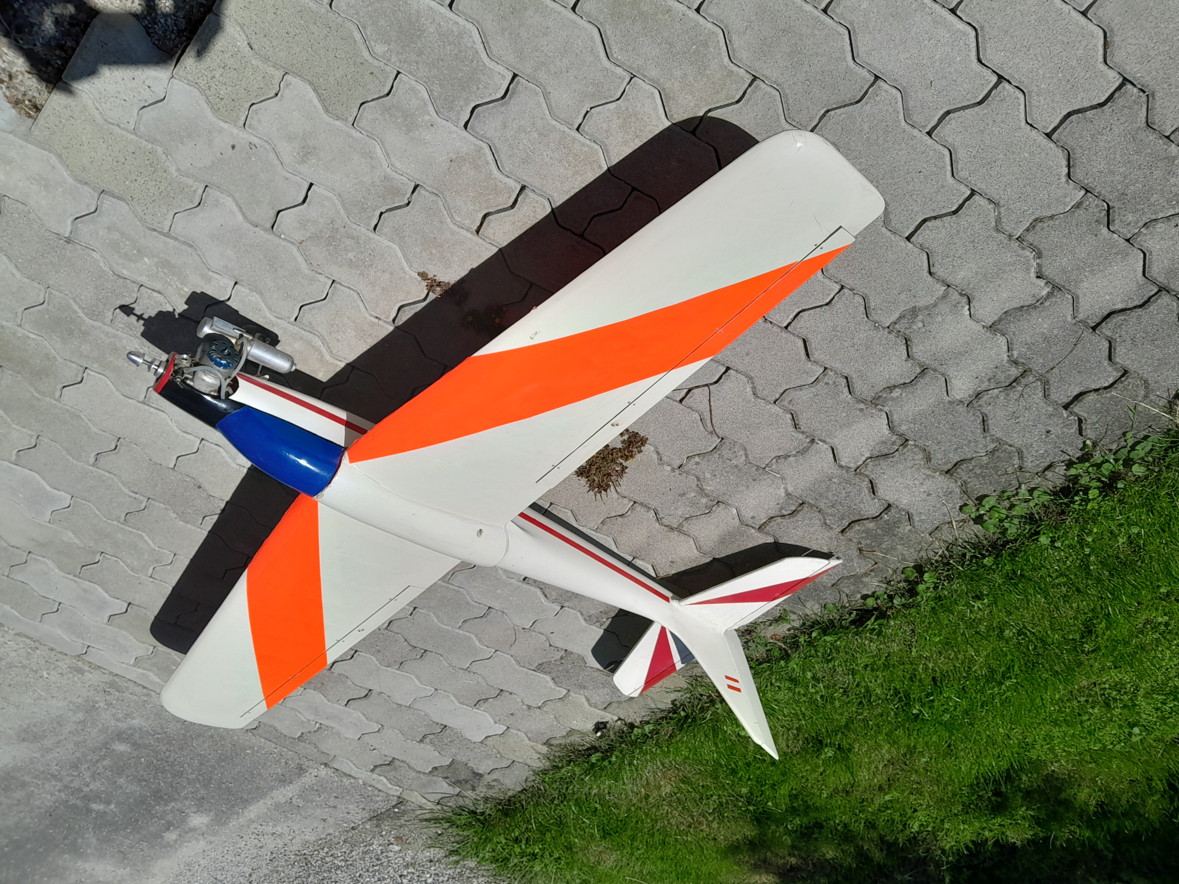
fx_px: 886
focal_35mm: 26
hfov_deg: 67.3
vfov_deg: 53.1
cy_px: 442
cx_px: 590
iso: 40
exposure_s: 1/1527
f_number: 1.8
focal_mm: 3.98
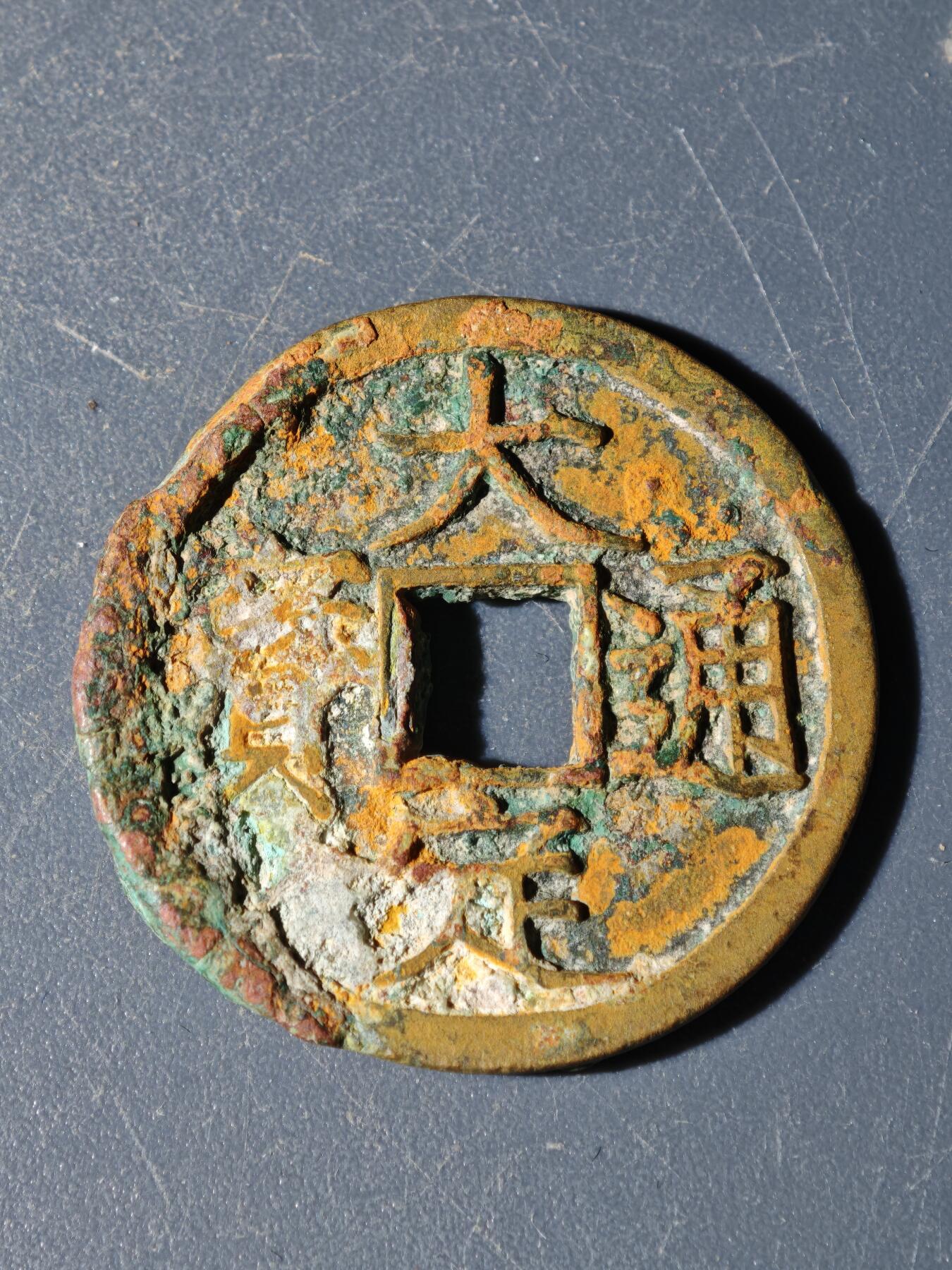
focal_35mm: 103
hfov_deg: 14.4
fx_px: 3777
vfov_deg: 19.1
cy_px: 635
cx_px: 476
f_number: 2
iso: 160
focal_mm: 9
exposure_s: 1/100
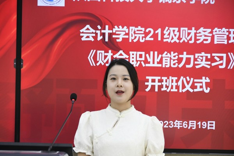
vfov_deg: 8.2
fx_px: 1092
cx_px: 117
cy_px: 78
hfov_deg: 12.2
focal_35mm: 168
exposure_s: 1/400
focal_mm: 112
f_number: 5.3
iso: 2500
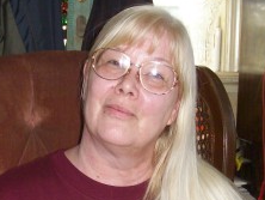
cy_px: 121
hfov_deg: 21.5
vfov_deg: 16.3
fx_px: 697
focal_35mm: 91
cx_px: 125
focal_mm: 7.6
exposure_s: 1/73.6
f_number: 3
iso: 80
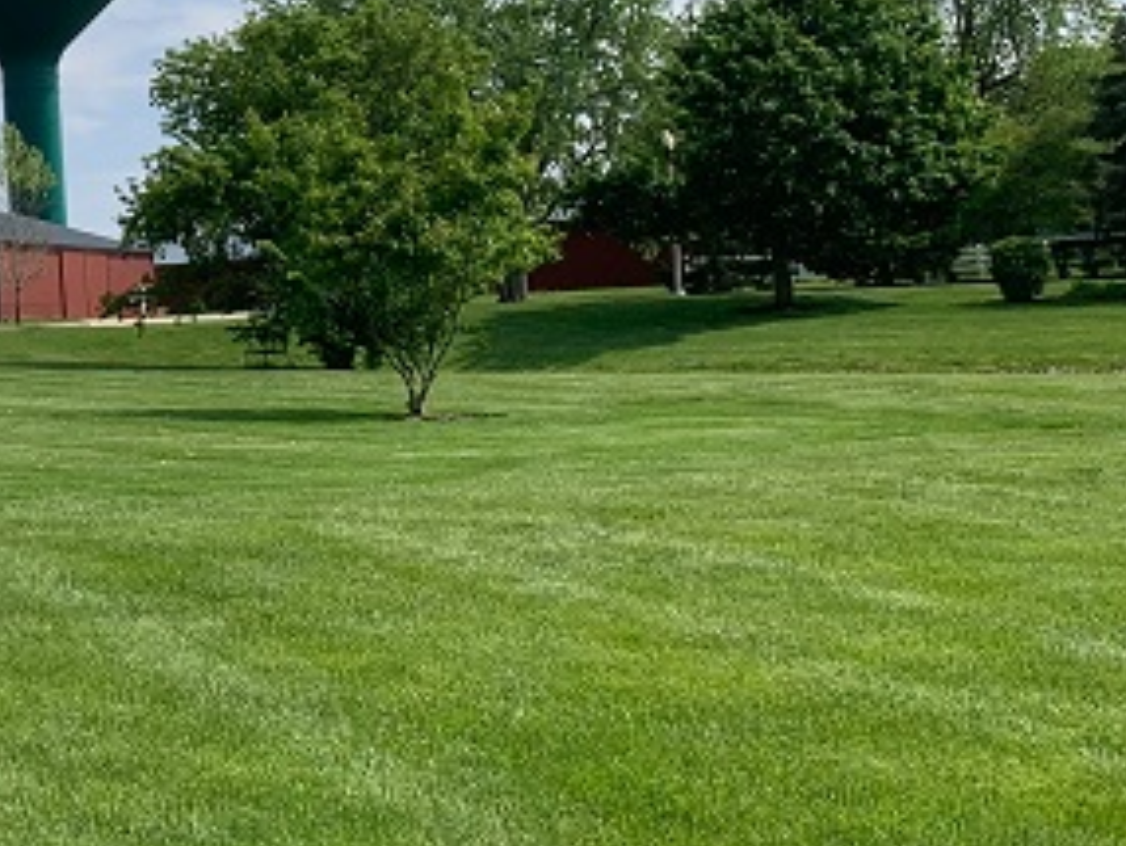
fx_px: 2149
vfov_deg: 22.2
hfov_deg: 25.6
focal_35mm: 66
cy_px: 250
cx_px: -299
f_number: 1.8
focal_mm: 4.25
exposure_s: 1/2915
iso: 25
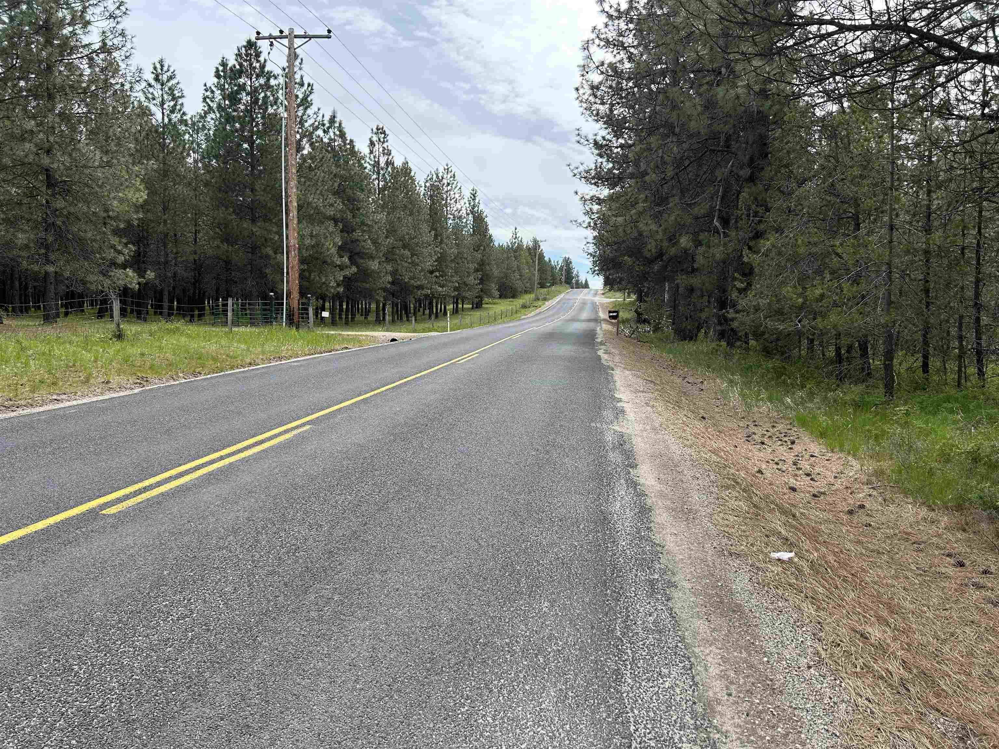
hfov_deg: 67.3
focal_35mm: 26
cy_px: 374
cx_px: 500
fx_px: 750
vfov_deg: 53.1
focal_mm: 5.7
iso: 50
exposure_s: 1/2008
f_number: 1.5
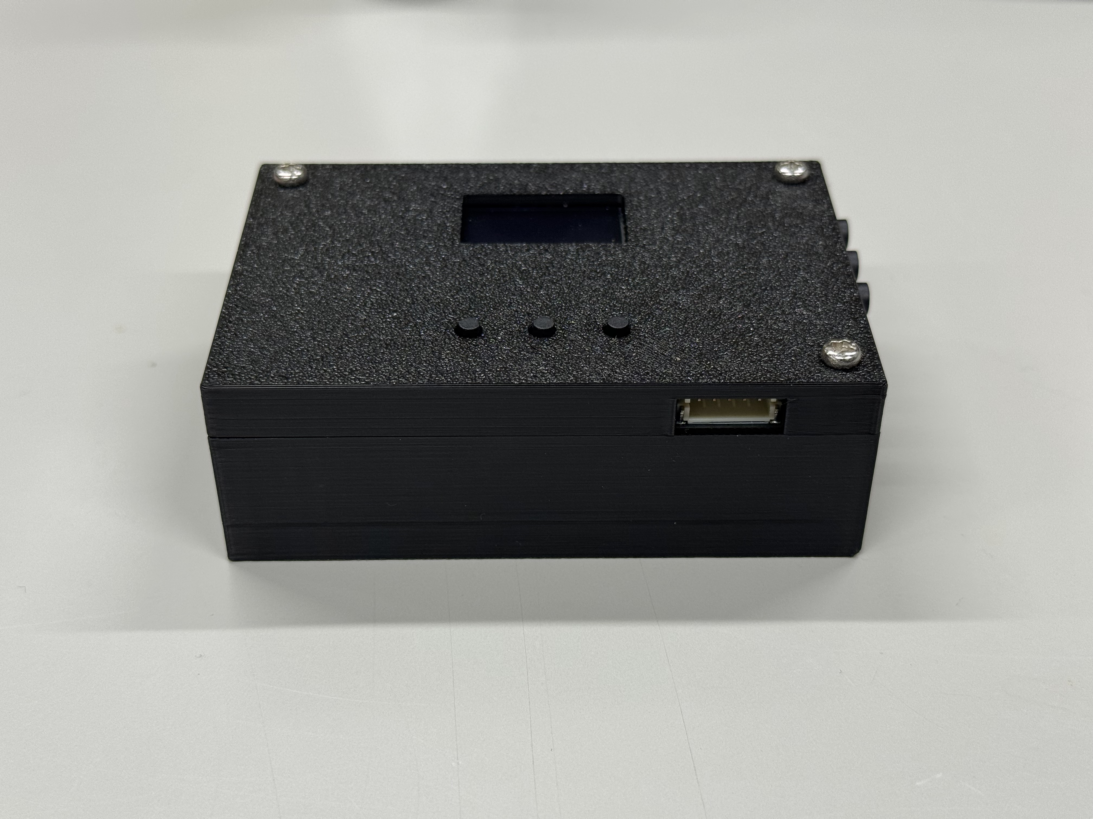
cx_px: 546
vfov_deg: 30.3
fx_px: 1516
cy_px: 410
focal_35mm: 48
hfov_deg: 39.7
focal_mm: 6.76
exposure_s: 1/100
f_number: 1.78
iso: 64
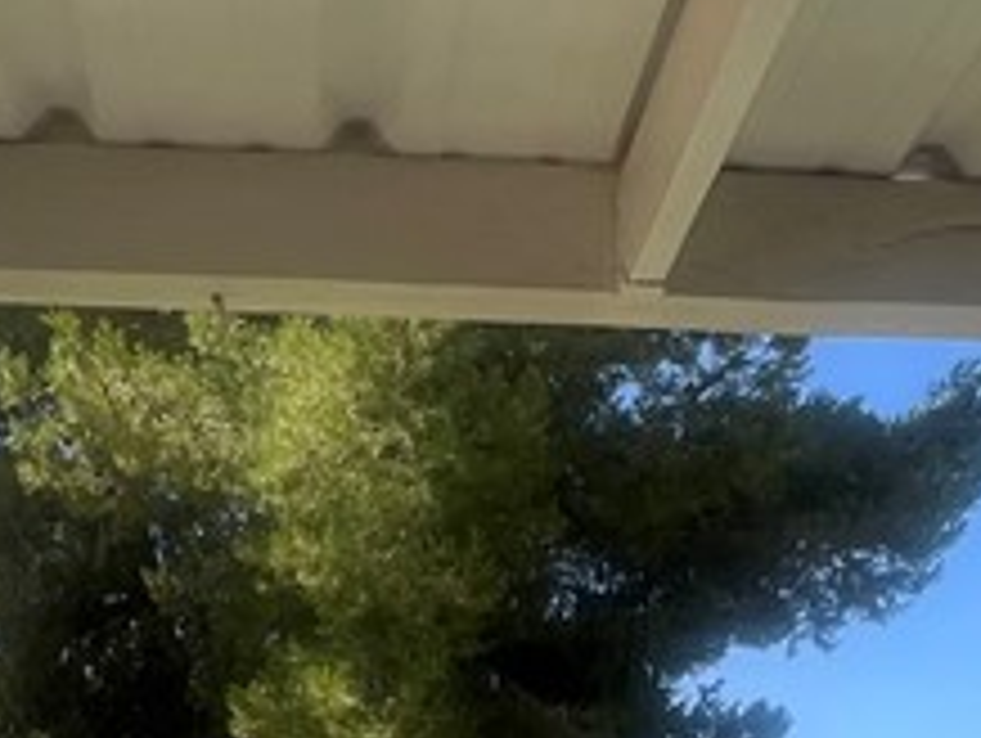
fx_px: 1731
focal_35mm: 61
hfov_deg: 31.6
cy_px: 1107
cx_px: 405
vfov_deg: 20.6
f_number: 1.8
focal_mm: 1.57
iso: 32
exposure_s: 1/1119
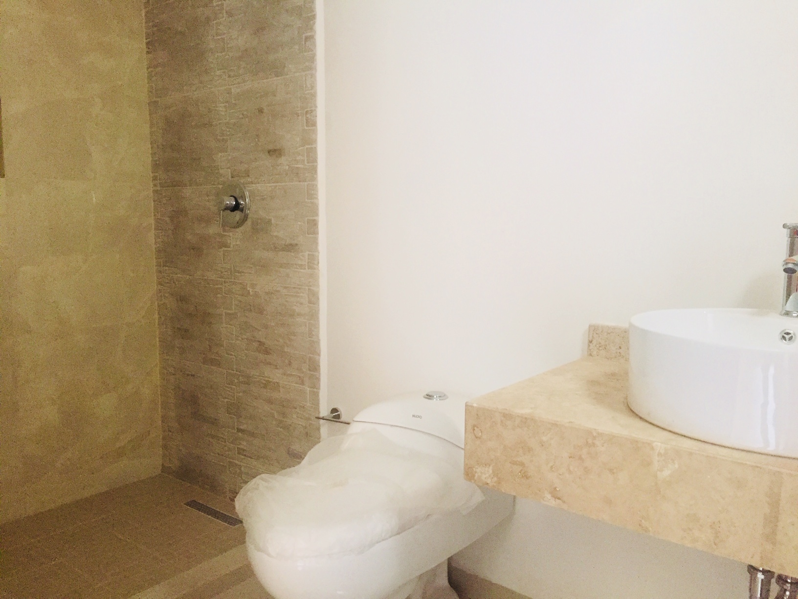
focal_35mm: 29
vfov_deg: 48.2
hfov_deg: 61.7
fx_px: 669
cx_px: 399
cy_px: 300
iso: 250
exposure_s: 1/20
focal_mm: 4.15
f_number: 2.2
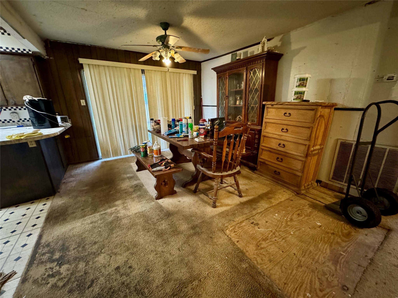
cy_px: 149
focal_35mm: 14
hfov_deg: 102.1
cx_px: 199
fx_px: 161
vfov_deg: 85.7
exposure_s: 1/30
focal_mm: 2.22
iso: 1250
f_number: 2.2
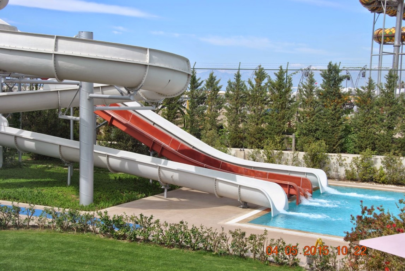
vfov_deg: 26.6
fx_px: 574
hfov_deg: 38.8
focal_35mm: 51
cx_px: 202
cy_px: 136
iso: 100
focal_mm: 34
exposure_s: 1/250
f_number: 8
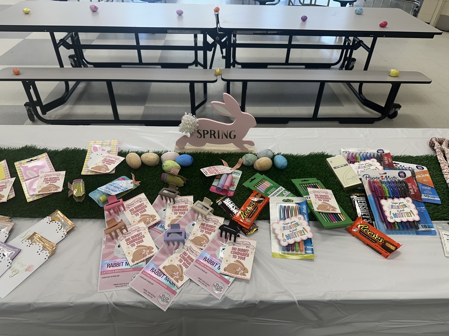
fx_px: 311
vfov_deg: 56.8
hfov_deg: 71.6
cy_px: 168
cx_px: 224
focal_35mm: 24
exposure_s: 1/120
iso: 80
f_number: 1.78
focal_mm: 6.86
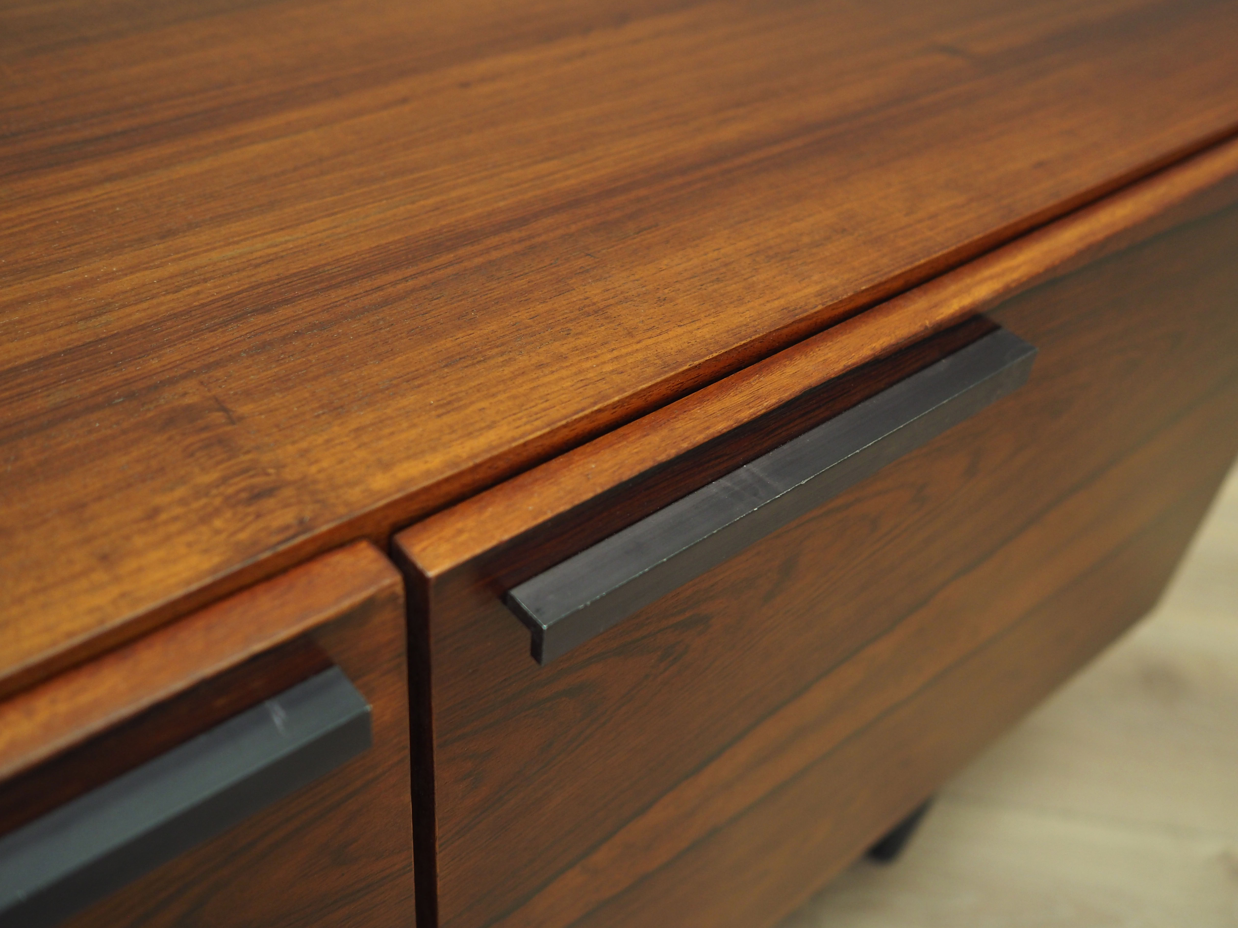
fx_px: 1216
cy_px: 464
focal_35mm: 34
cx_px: 619
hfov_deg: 54.0
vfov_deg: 41.8
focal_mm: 17
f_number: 2.2
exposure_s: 1/80
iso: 640
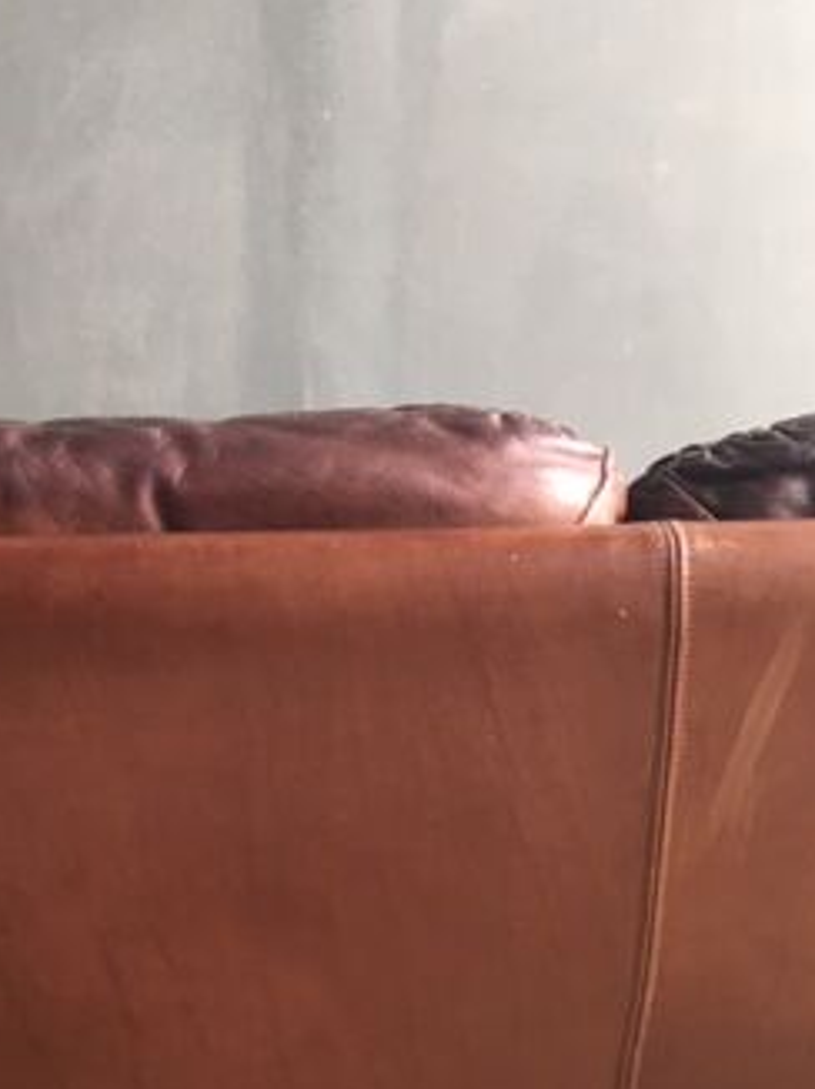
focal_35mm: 57
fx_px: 1792
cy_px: 628
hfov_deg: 24.7
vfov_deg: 33.7
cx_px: 53
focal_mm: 4.15
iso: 80
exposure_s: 1/33
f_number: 2.2
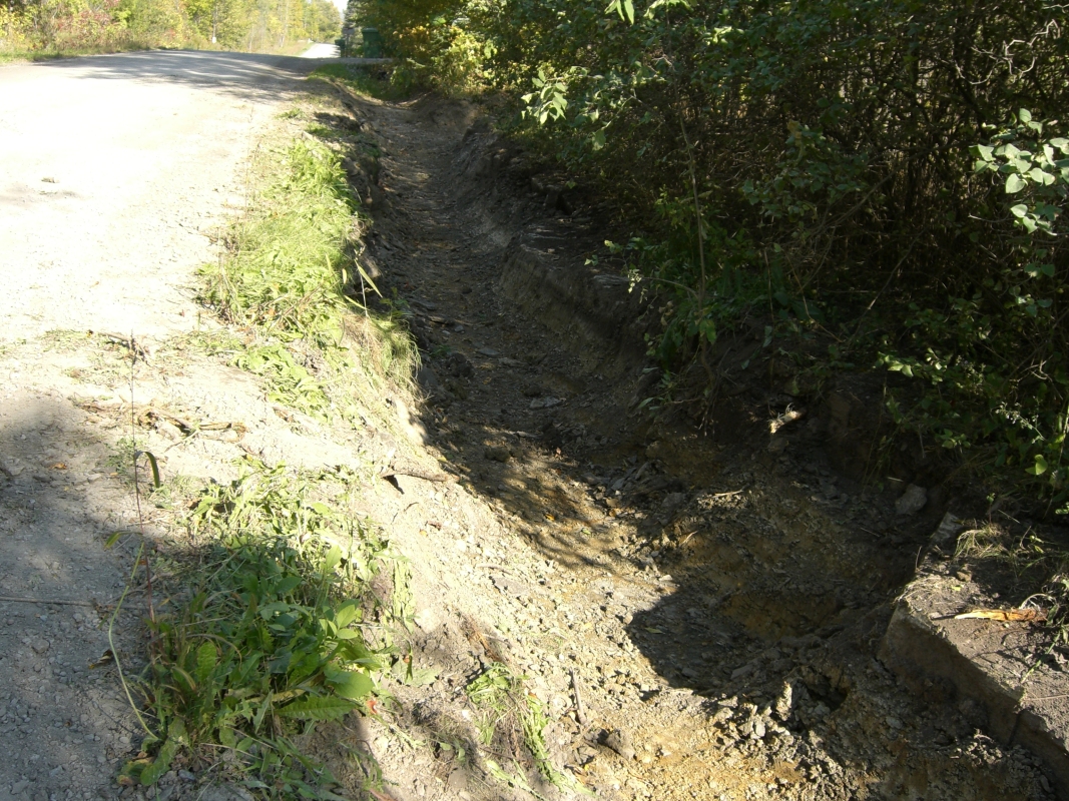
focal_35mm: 38
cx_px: 534
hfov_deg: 49.0
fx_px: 1173
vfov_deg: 37.7
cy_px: 400
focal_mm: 7.9
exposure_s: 1/250
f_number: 4
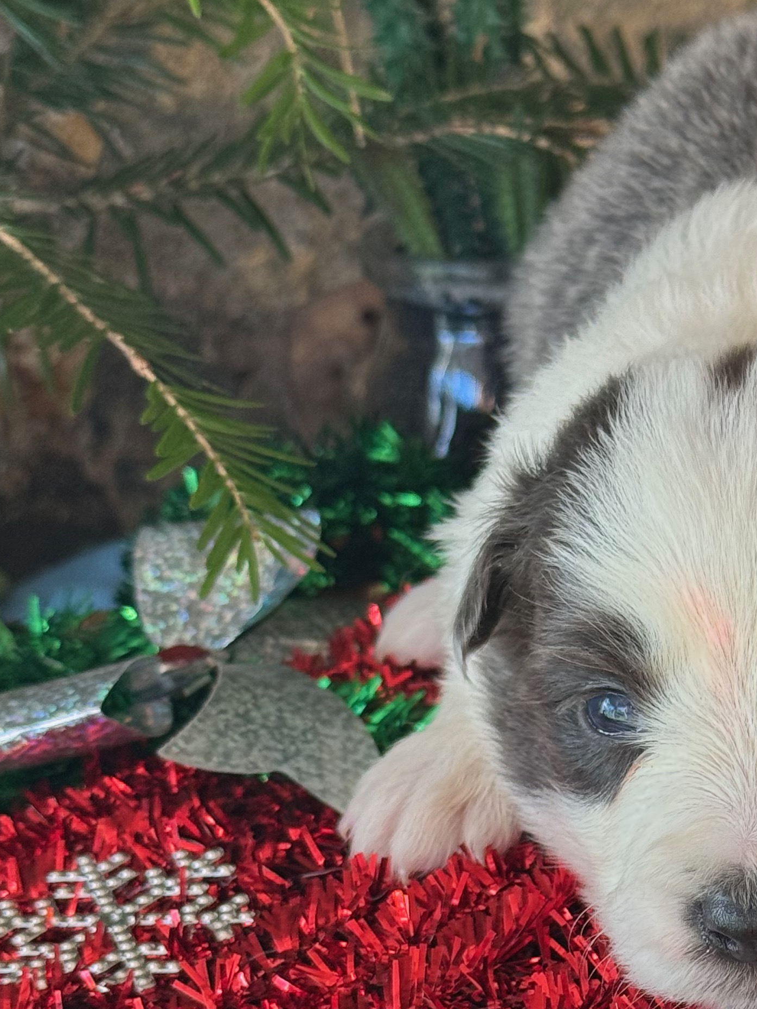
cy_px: 831
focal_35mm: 104
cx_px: 786
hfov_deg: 14.0
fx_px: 3032
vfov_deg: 18.7
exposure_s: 1/110
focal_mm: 6.76
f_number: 1.78
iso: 100
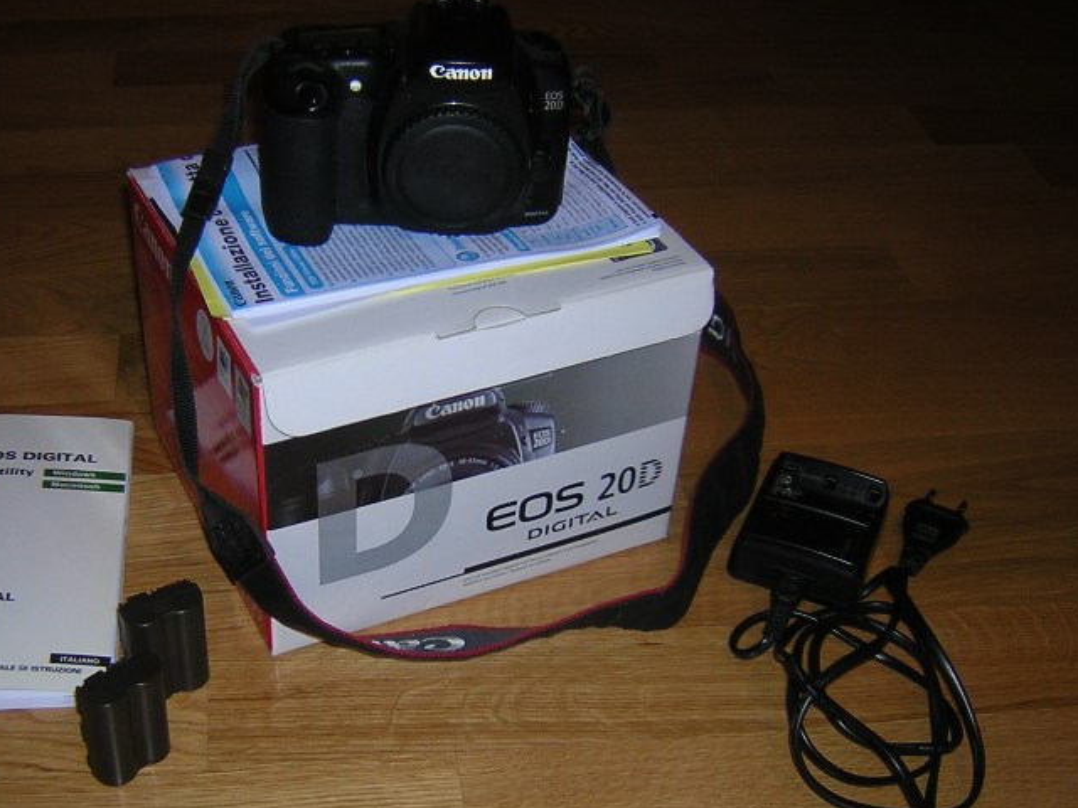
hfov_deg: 41.8
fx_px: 1401
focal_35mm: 45
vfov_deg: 32.1
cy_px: 460
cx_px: 413
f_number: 2.6
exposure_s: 1/60.1
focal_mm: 4.7
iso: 100
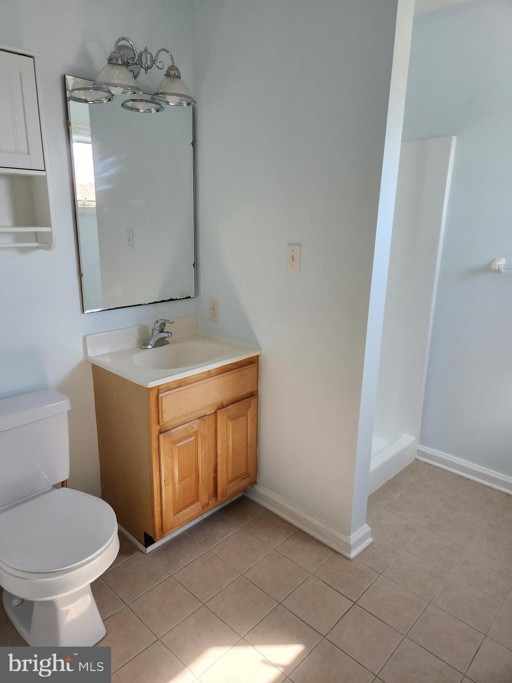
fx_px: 454
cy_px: 342
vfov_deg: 73.9
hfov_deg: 58.9
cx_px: 256
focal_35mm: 23
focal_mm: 5.4
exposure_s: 1/180
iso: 200
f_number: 1.8
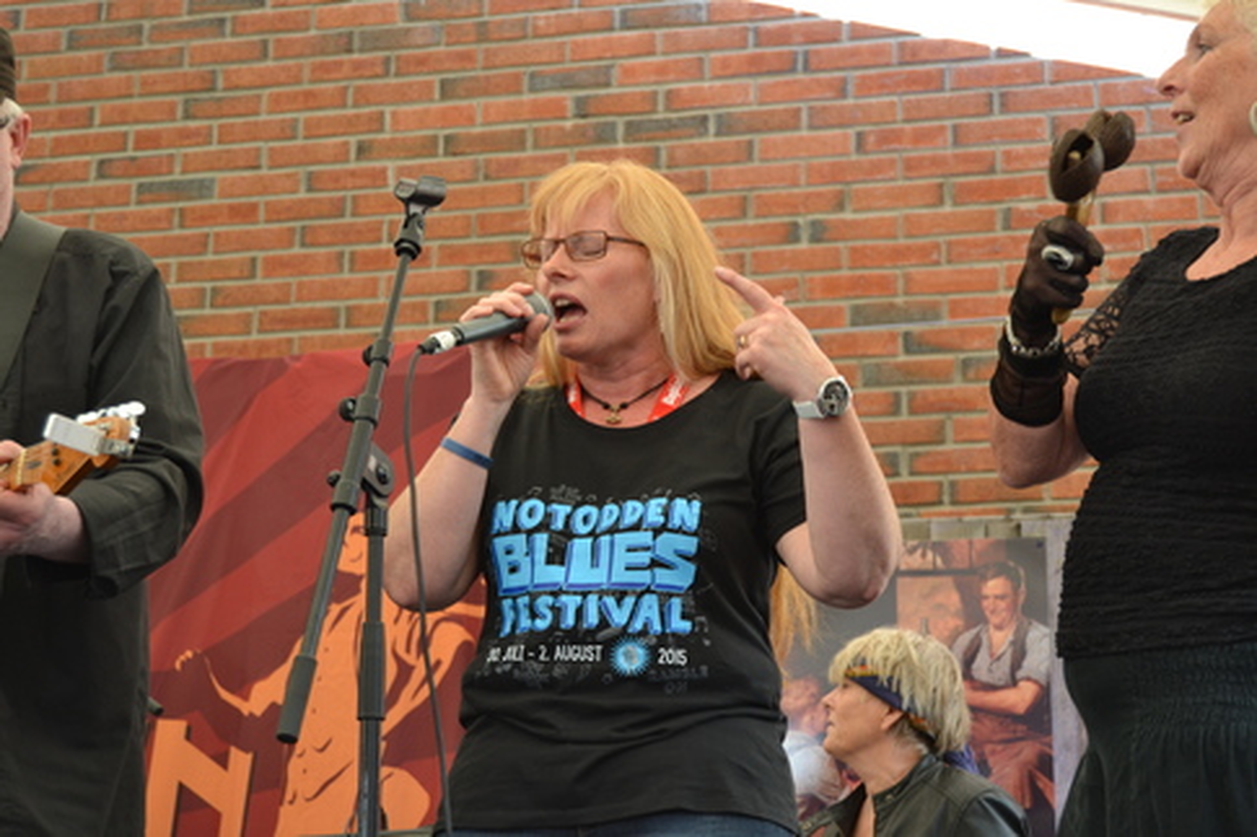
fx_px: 2513
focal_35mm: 72
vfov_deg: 18.9
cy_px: 418
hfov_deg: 28.1
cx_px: 628
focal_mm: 48
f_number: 5.3
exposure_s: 1/125
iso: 400
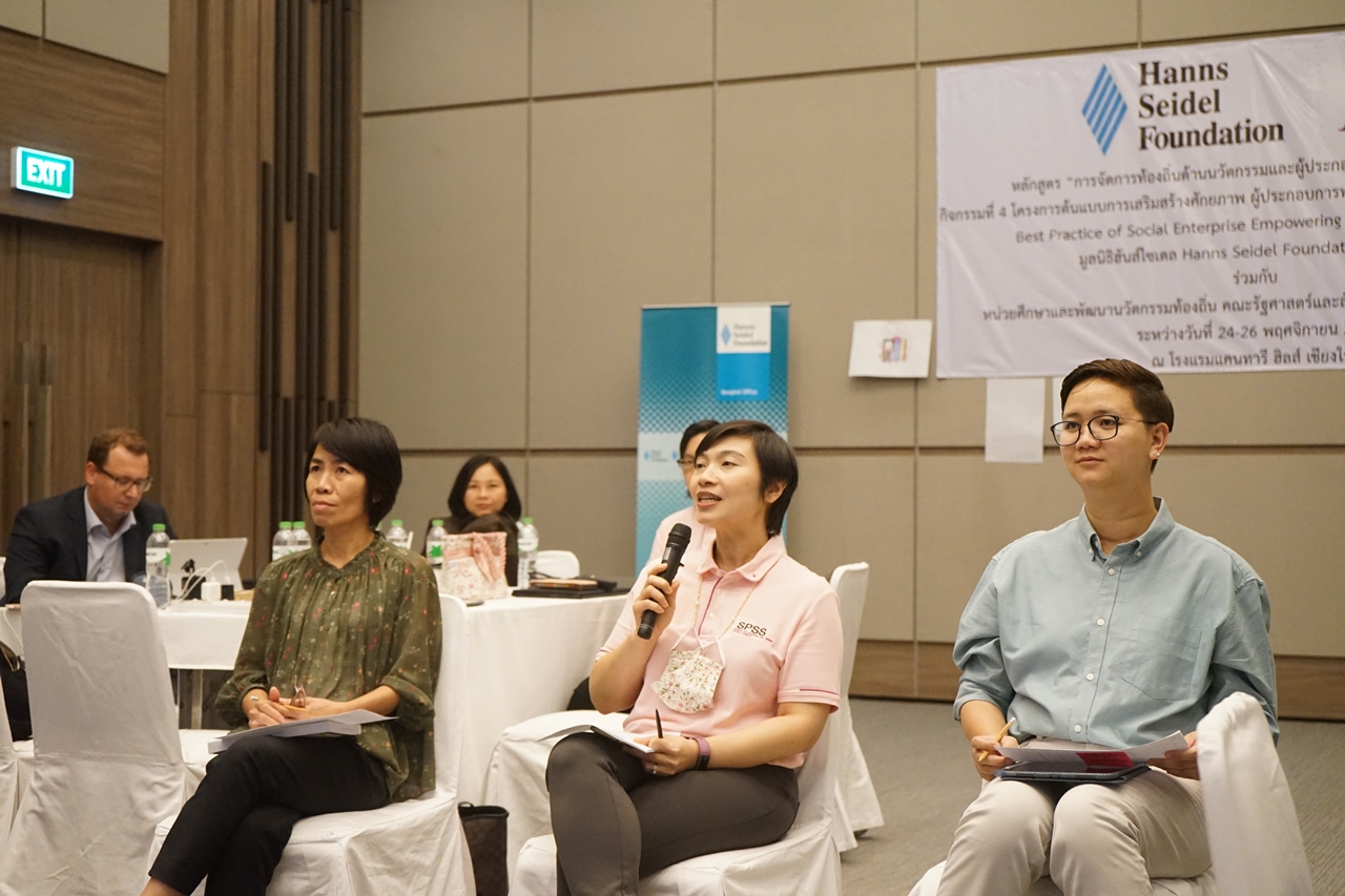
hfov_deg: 38.2
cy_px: 448
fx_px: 1942
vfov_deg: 26.0
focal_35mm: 52
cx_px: 672
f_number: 5
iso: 5000
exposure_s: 1/125
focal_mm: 52
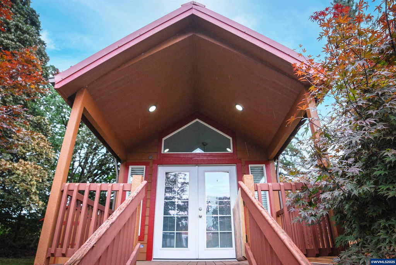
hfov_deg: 81.1
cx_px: 198
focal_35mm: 21
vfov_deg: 59.6
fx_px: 231
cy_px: 132
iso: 200
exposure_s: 1/100
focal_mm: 14
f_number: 5
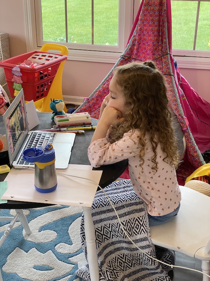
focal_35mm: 52
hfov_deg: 28.0
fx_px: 421
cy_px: 140
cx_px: 105
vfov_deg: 36.8
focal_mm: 6
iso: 200
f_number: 2
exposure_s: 1/60
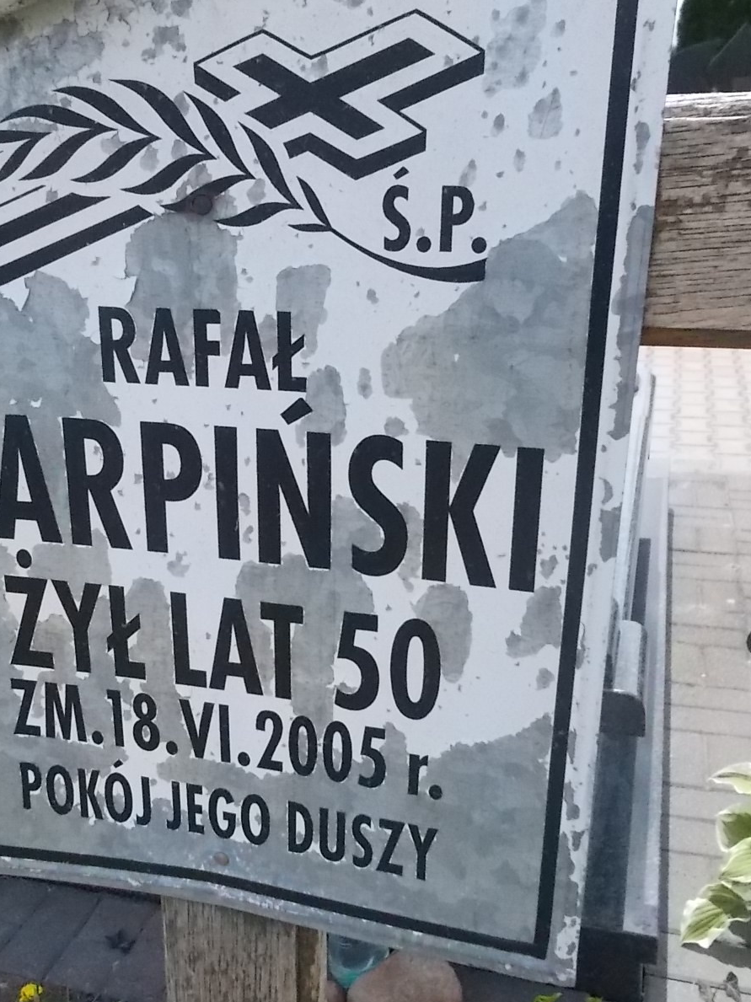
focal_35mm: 35
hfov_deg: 40.4
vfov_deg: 52.6
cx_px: 278
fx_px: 1013
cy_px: 502
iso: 400
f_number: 8
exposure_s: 1/500
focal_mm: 4.6
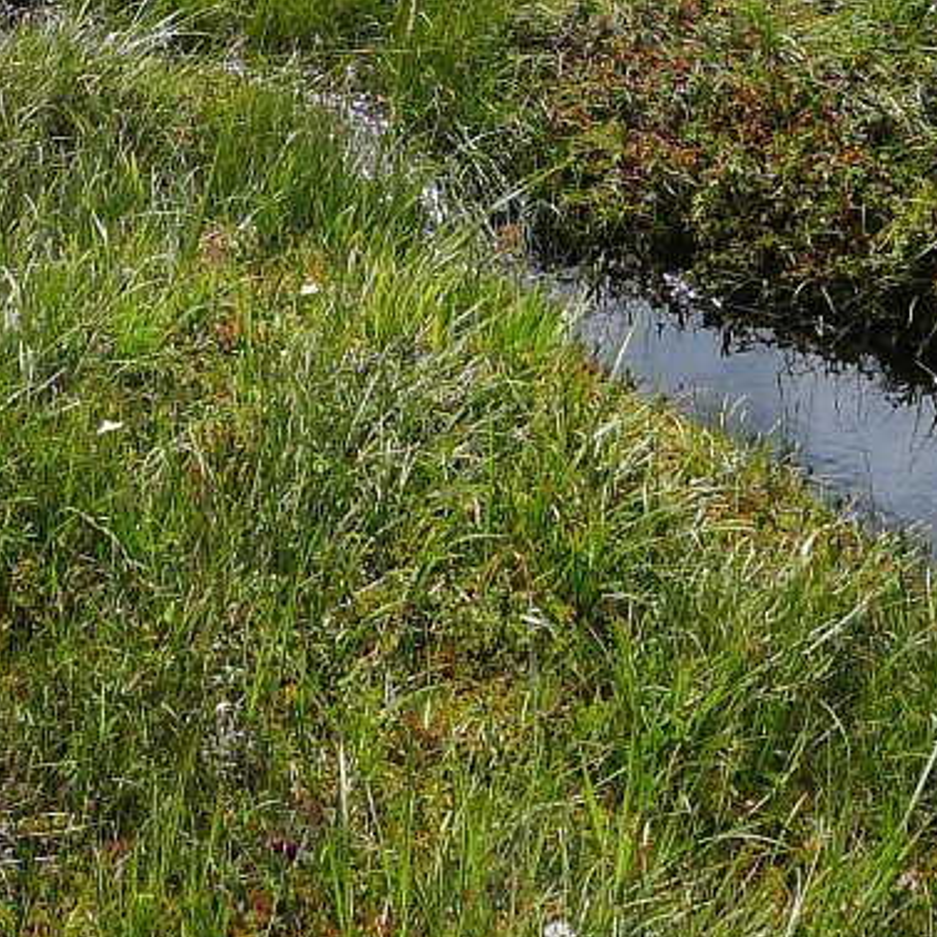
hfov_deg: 19.1
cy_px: -403
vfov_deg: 17.6
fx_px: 2756
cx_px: 216
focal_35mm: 90
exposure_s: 1/500
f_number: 4
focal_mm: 5.1
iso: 80
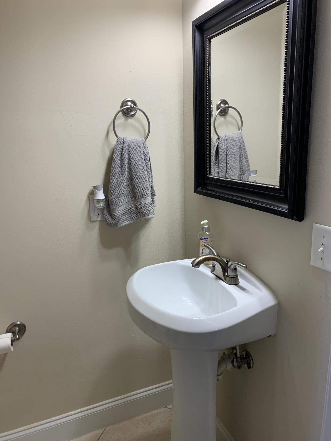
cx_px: 166
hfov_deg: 53.1
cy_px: 220
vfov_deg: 67.3
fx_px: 331
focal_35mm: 26
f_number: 1.8
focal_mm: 4.25
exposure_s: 1/120
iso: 100
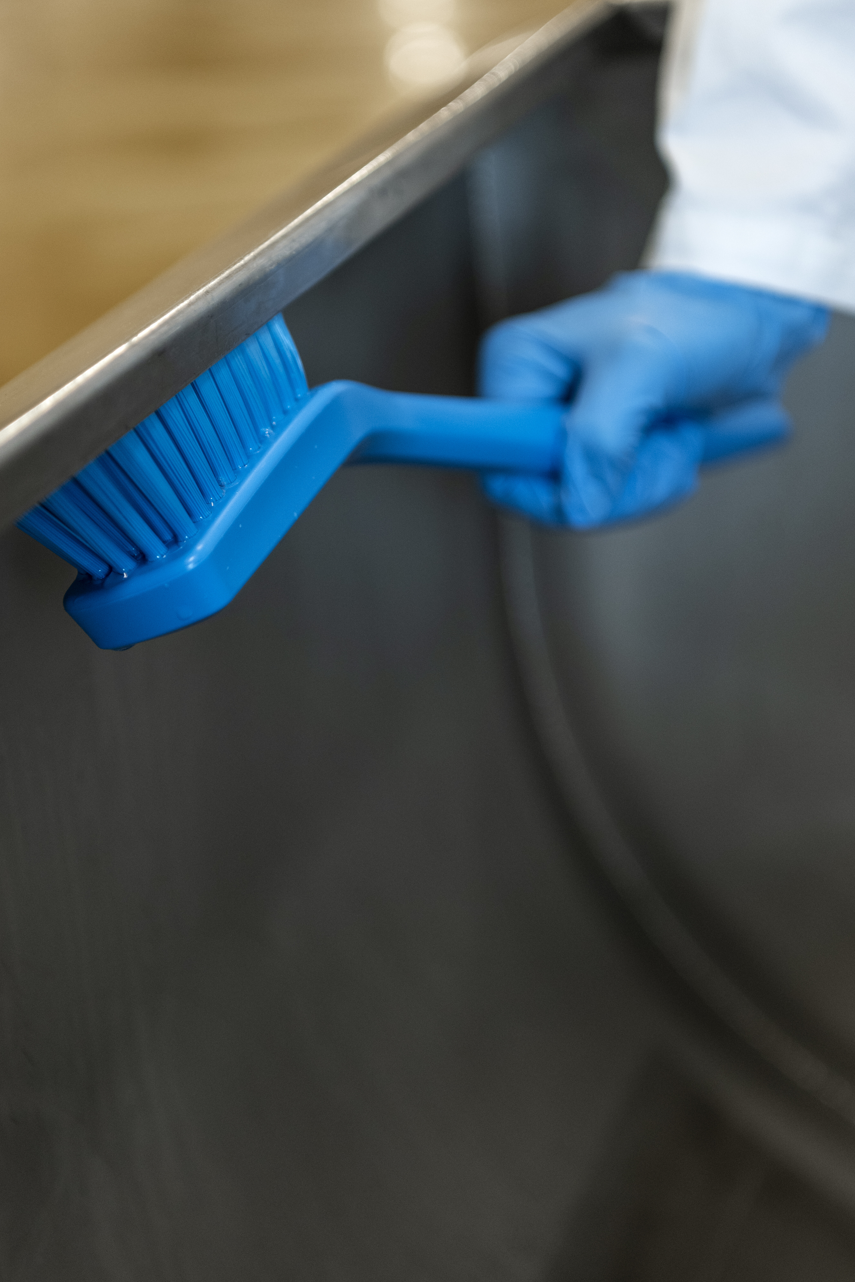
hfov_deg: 16.7
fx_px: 2921
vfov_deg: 24.8
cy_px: 577
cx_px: 410
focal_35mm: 82
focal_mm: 62
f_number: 3.2
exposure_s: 1/100
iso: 500
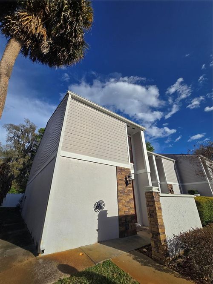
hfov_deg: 89.9
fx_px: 107
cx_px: 106
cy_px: 142
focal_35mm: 13
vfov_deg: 106.2
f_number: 2.2
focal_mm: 2.2
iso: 50
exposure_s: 1/4505
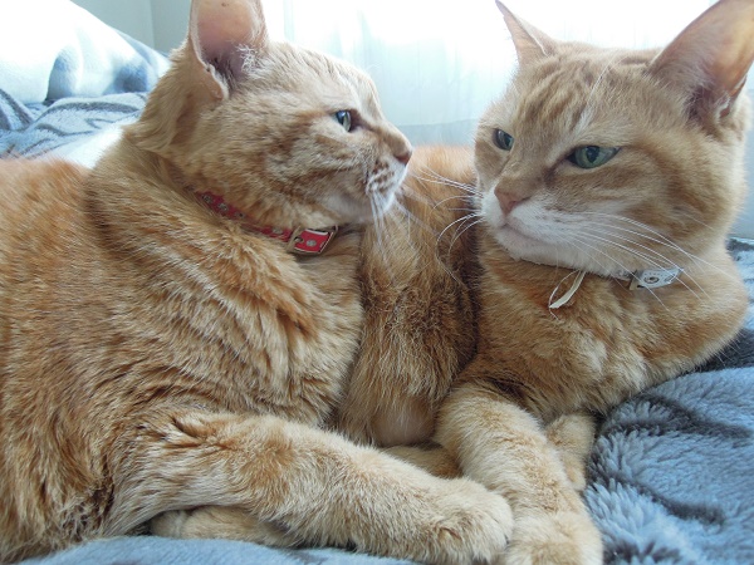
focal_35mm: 24
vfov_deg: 56.8
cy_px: 282
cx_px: 377
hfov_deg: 71.6
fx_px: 523
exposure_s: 1/25
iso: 400
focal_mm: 4.3
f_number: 2.8
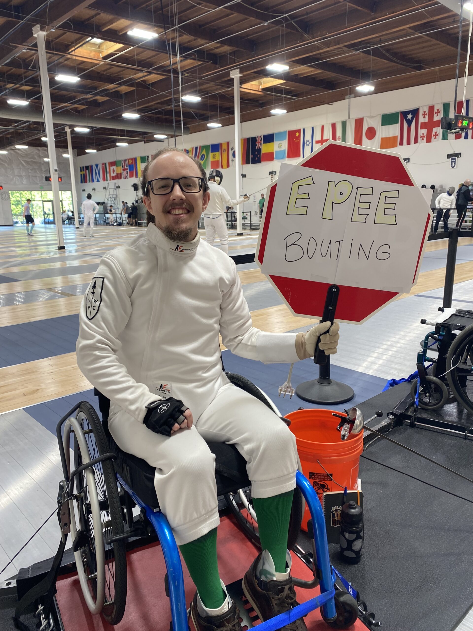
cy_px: 316
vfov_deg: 67.3
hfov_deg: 53.1
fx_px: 474
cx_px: 236
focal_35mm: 26
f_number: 1.8
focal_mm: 4.25
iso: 80
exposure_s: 1/120
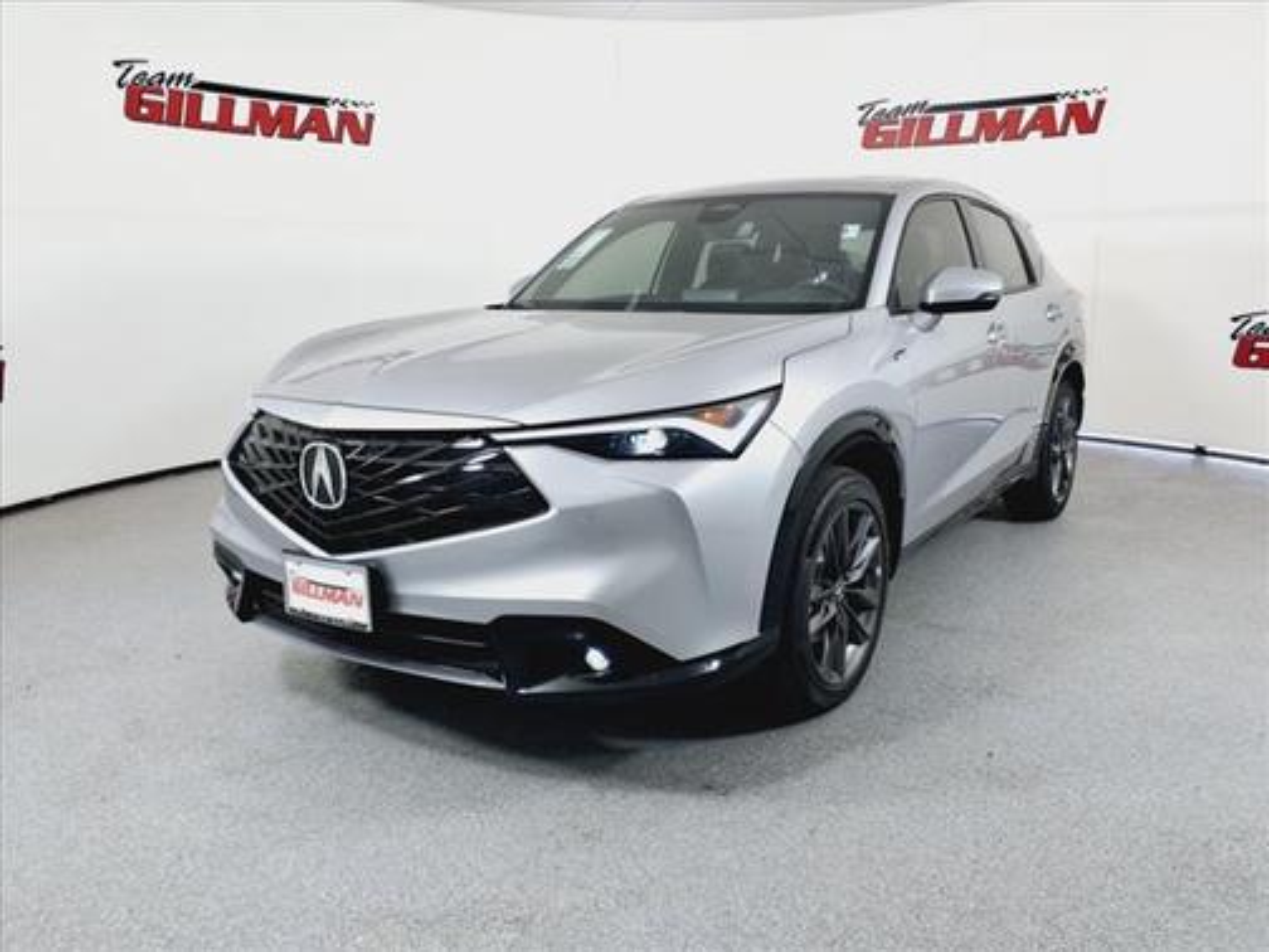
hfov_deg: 65.3
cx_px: 634
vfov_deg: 51.4
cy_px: 476
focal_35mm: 27
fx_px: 990
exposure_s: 1/120
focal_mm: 3.58
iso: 40
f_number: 1.9
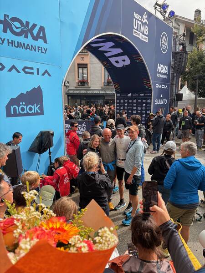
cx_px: 102
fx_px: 205
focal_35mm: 26
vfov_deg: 67.3
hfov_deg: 53.1
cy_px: 136
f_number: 1.6
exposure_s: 1/830
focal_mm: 5.96
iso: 64
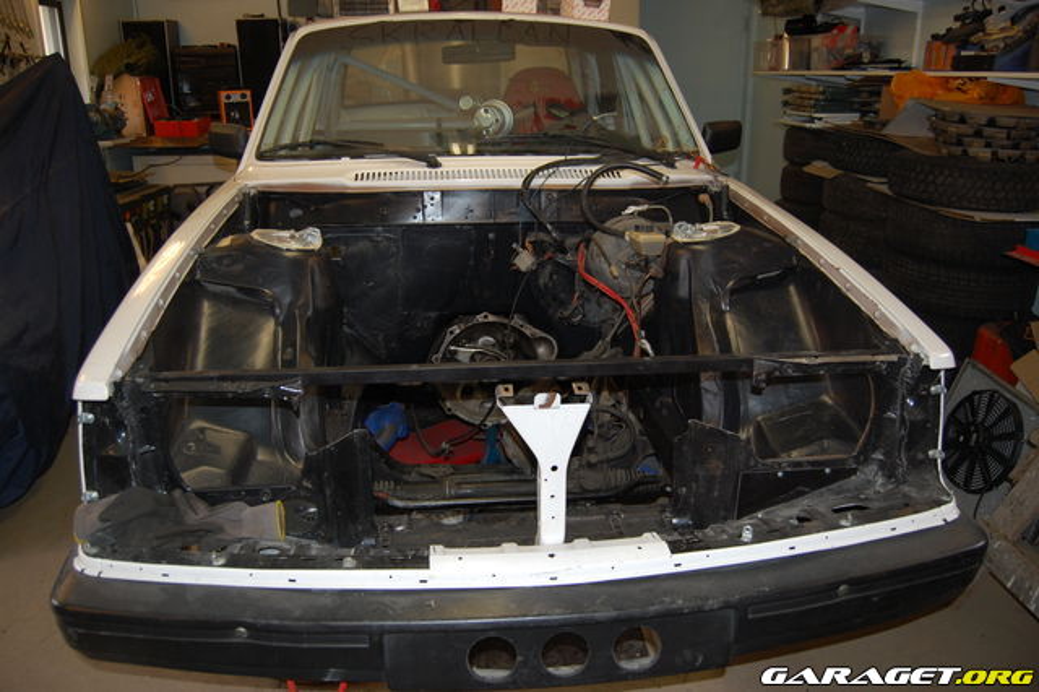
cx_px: 520
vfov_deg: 47.9
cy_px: 346
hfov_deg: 67.4
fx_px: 779
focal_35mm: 27
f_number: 3.5
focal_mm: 18
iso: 400
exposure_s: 1/60
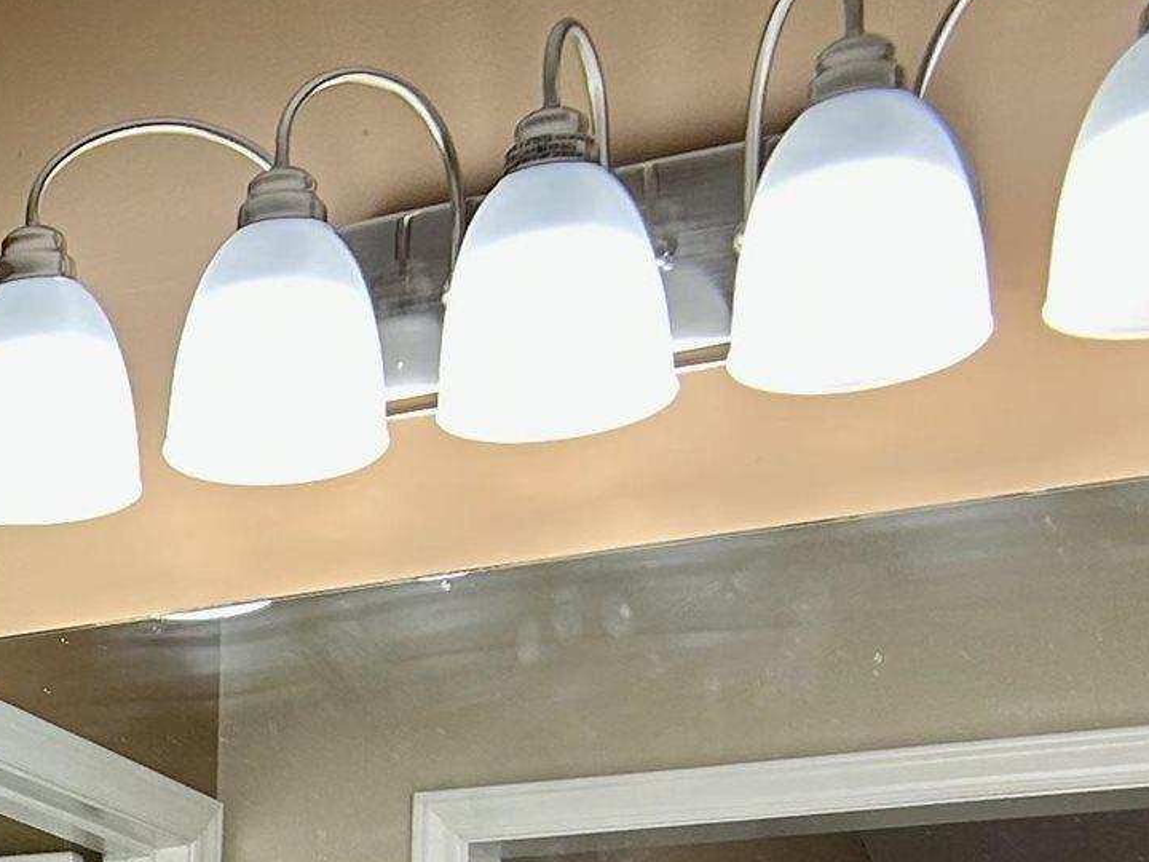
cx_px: -302
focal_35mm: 111
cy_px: 1513
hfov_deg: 16.8
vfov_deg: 12.3
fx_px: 3684
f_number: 1.5
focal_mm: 5.7
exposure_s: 1/120
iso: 50
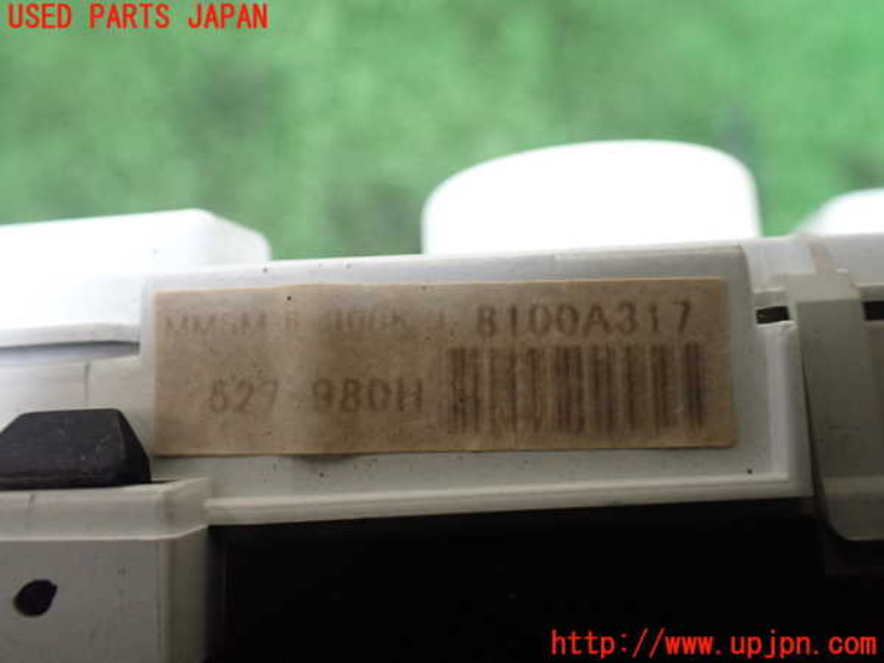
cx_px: 442
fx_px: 766
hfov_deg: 60.0
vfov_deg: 46.8
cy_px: 332
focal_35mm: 30
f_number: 2.3
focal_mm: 5.4
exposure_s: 1/125
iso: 640
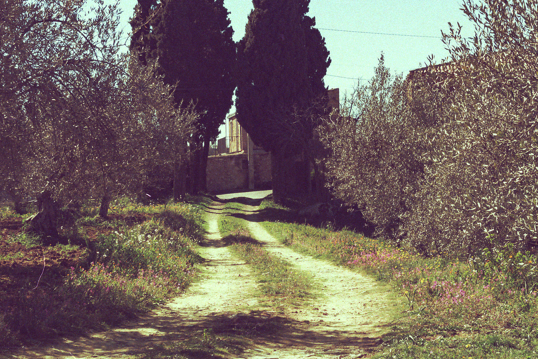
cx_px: 327
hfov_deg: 25.1
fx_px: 1207
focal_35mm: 81
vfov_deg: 16.9
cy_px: 172
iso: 200
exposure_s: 1/250
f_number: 11
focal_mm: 35
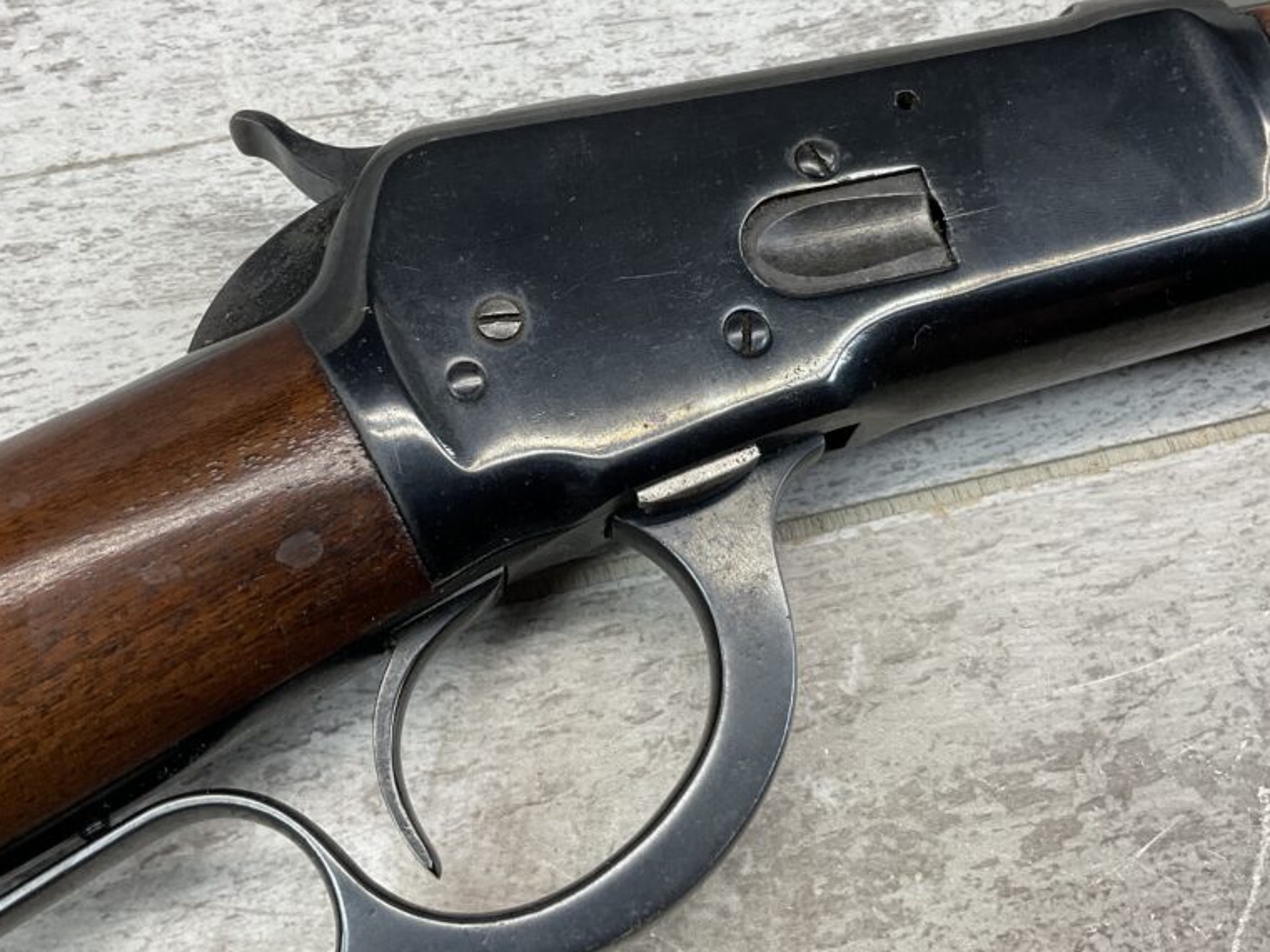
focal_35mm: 39
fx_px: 1431
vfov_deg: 36.6
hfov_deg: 47.9
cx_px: 631
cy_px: 367
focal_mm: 3
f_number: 1.8
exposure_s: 1/120
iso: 20
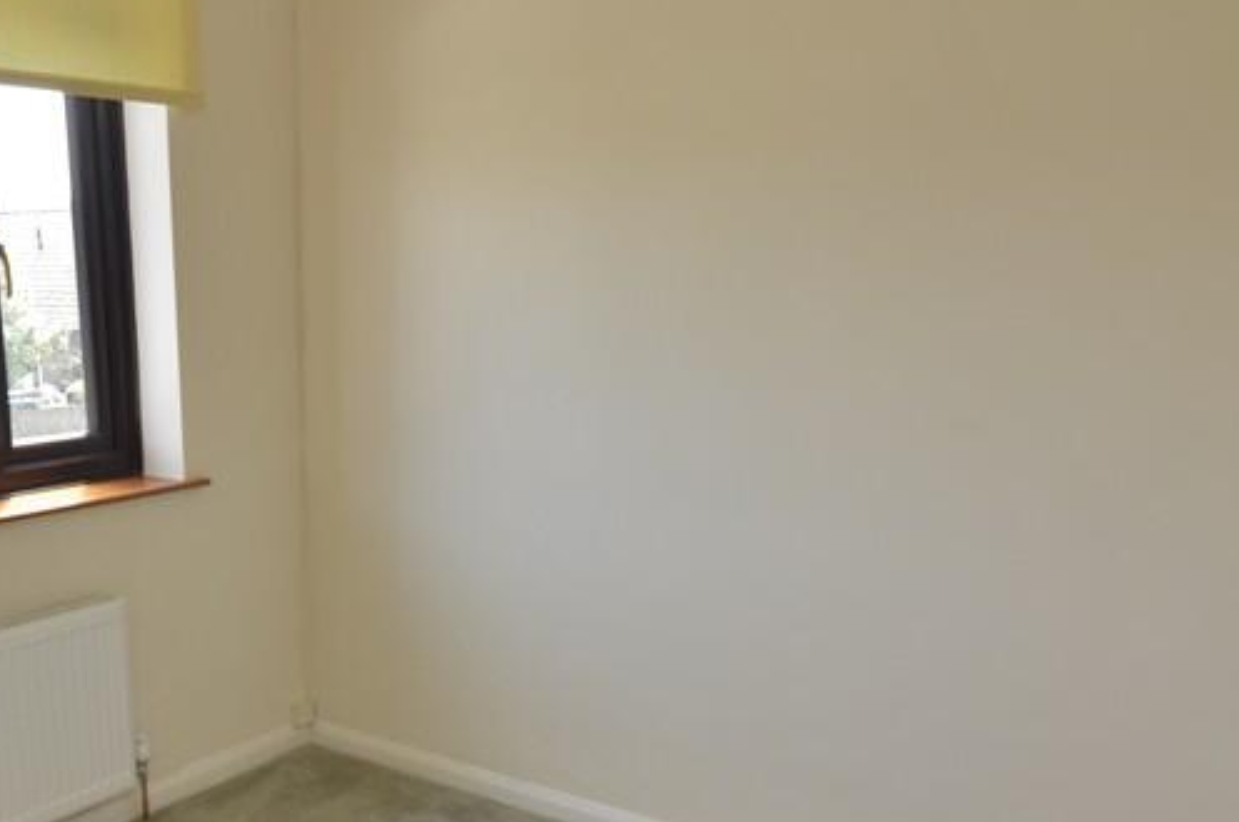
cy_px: 657
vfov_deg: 37.4
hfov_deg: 53.6
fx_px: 1169
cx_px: 330
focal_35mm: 34
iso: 400
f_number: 5.6
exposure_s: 1/60
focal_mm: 11
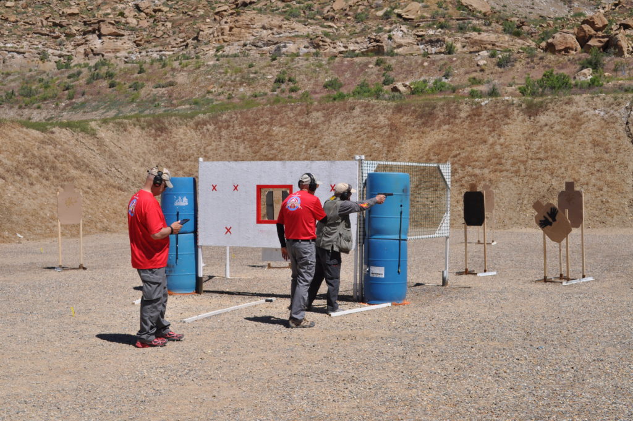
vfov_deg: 26.4
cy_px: 210
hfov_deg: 38.9
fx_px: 896
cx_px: 316
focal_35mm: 51
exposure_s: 1/500
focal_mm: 34
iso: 200
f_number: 11
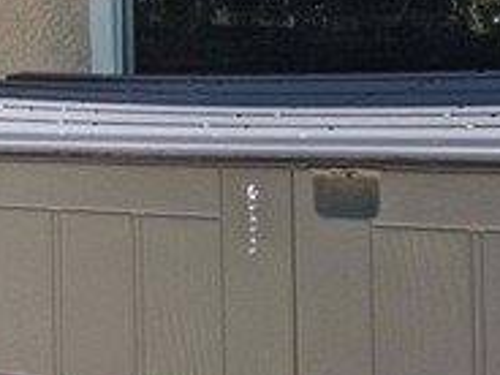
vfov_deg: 16.6
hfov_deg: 13.3
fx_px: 1286
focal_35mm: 89
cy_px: 155
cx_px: -812
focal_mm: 8
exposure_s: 1/100
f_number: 8
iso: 200
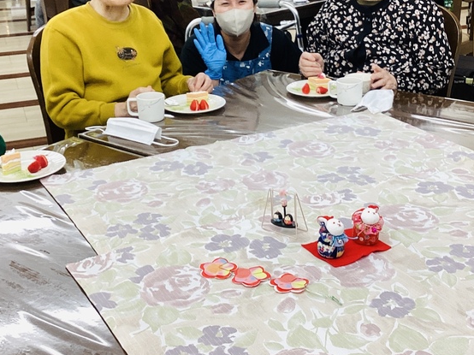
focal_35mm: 56
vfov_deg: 25.6
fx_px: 766
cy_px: 70
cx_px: 247
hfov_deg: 34.4
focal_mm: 3.3
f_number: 2.4
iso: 80
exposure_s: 1/60
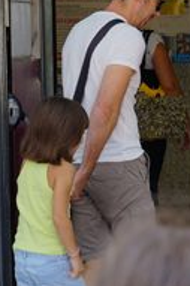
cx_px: 233
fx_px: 1657
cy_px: 222
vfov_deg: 9.8
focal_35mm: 209
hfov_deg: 6.5
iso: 100
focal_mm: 83
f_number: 6.3
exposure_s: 1/60
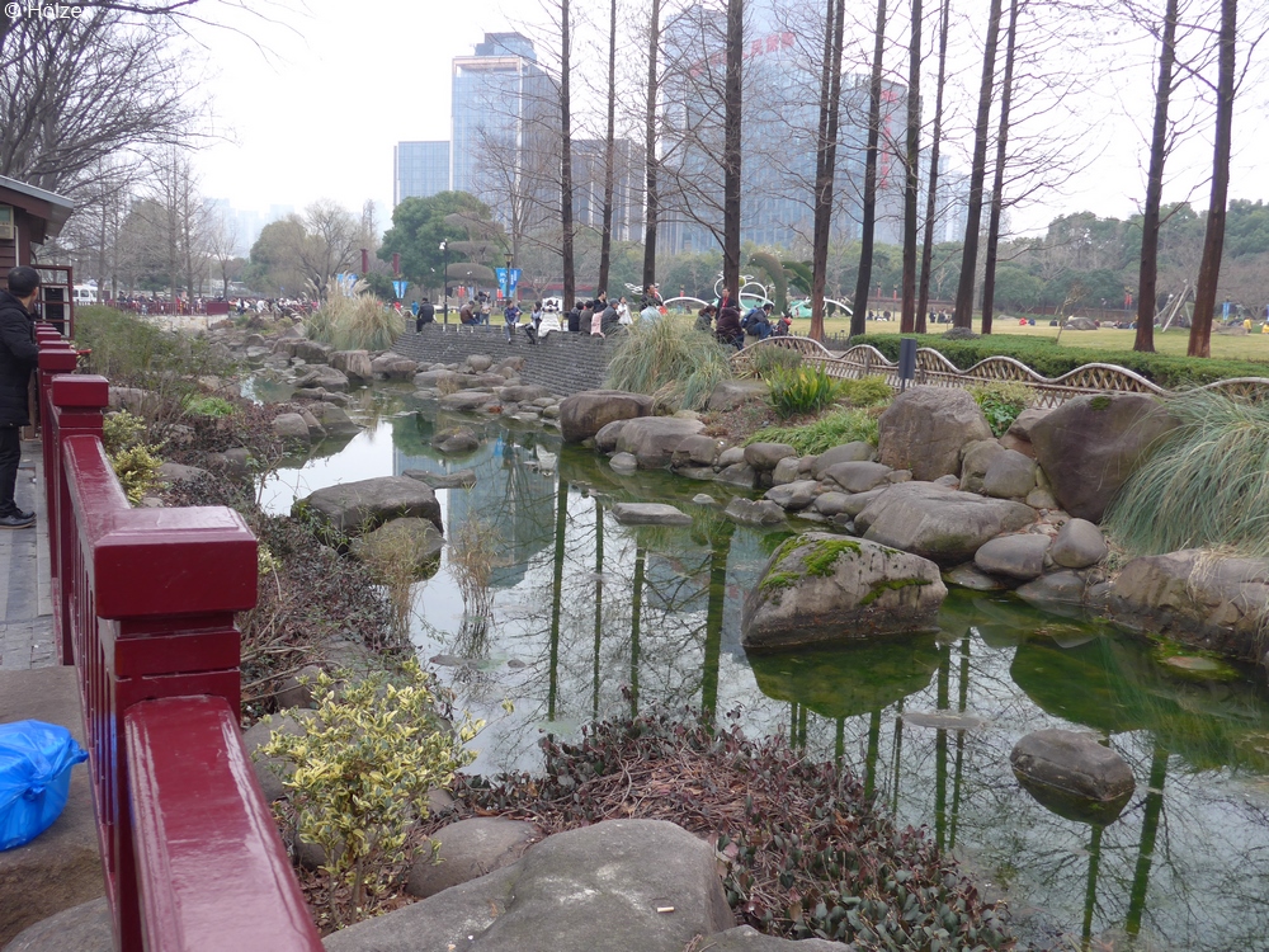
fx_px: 1063
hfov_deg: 61.7
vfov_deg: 48.2
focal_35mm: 29
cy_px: 476
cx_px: 634
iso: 80
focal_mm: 6
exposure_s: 1/125
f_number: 2.5
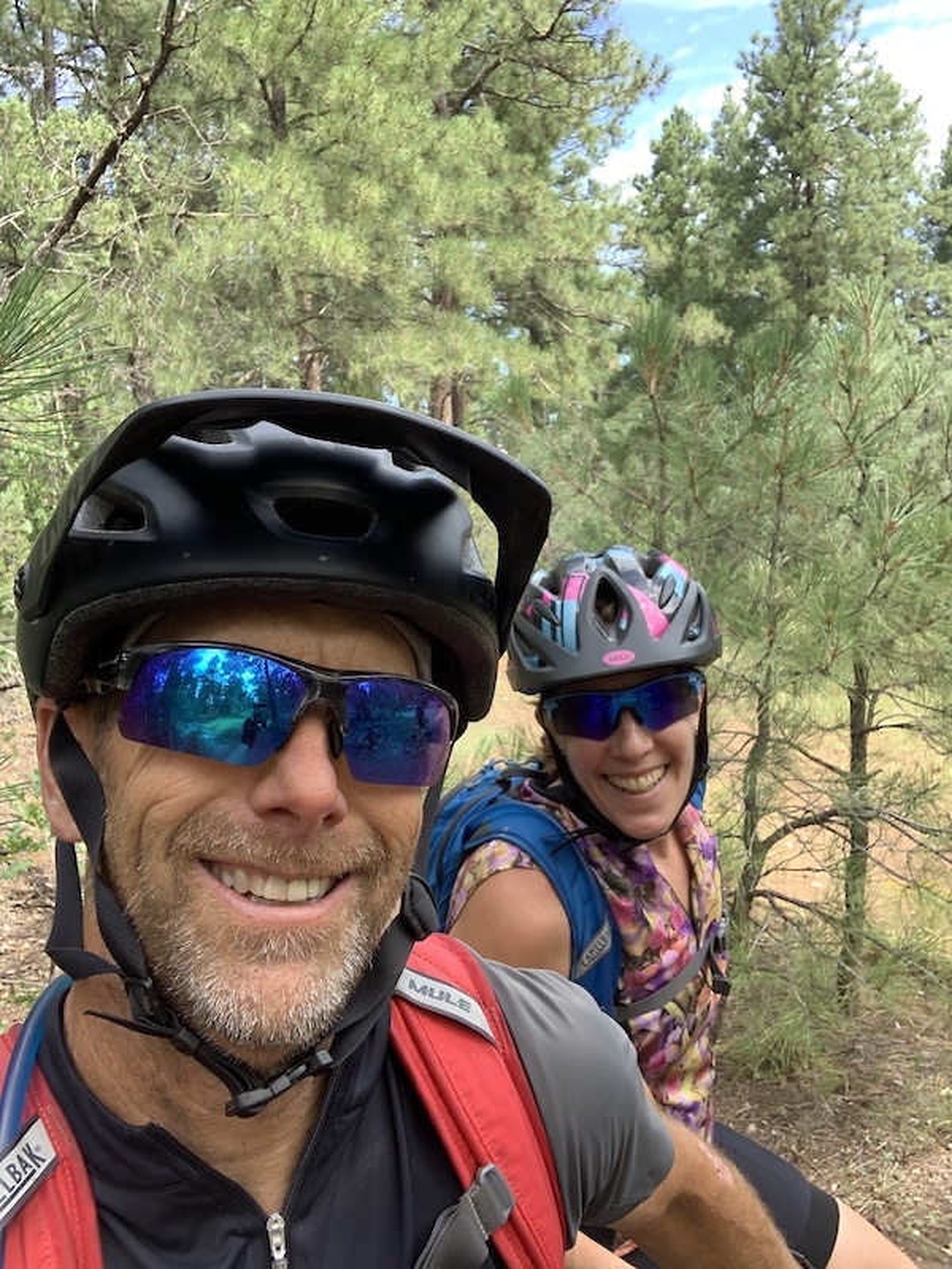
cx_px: 476
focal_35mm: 32
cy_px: 634
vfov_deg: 56.8
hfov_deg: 44.2
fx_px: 1173
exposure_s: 1/121
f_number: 2.2
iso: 32
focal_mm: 2.87
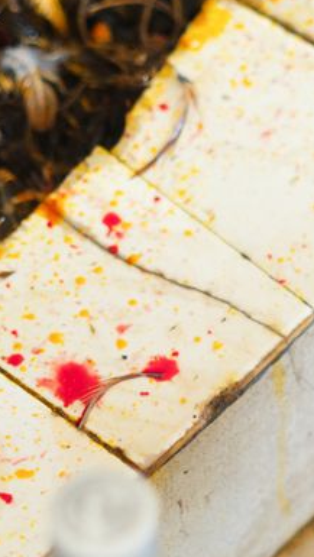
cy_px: 440
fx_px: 2409
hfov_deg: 7.5
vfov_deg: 13.1
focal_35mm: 163
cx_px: 226
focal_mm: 50
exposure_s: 1/400
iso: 1250
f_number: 2
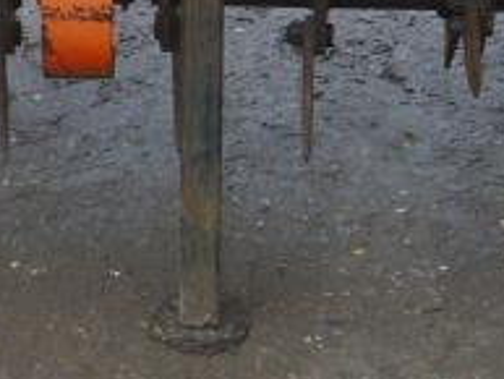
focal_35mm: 170
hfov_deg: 11.5
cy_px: -146
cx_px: 57
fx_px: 2477
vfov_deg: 8.6
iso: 320
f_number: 3.8
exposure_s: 1/60
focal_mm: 16
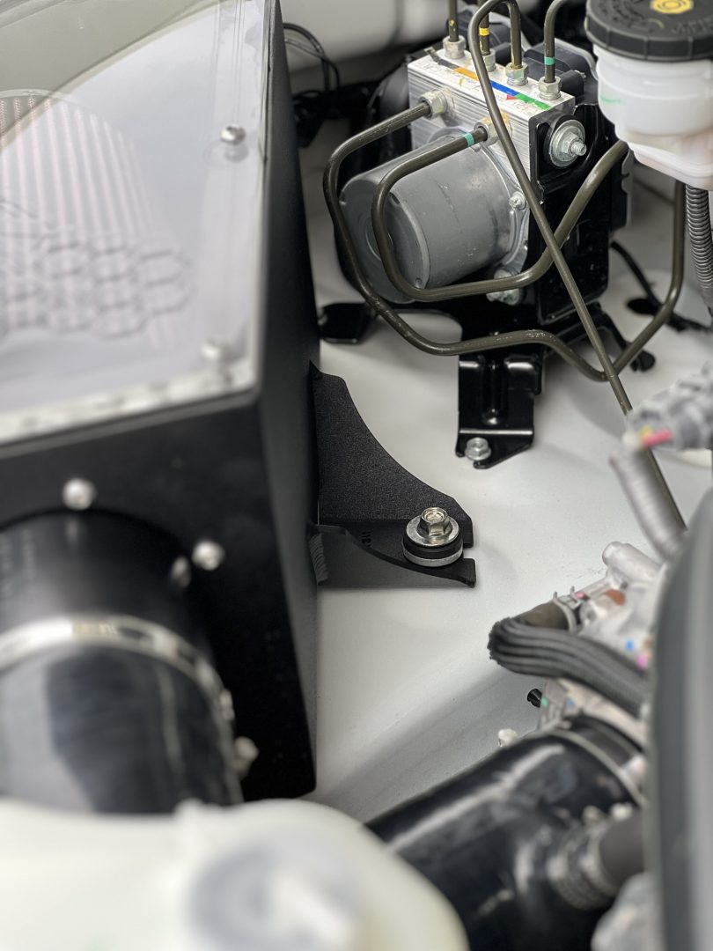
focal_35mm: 77
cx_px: 356
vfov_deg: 25.3
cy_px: 476
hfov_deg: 19.1
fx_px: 2115
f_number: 2.8
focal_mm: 9
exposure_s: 1/121
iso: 64
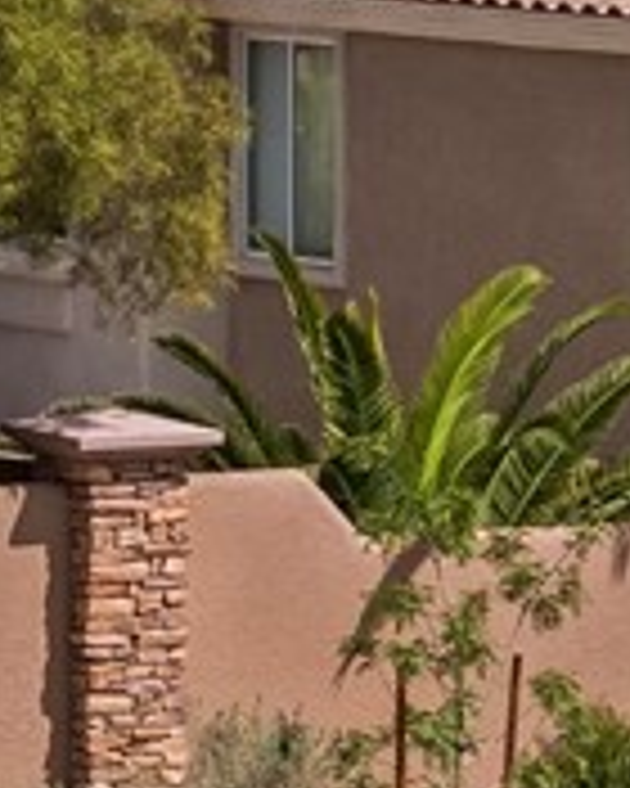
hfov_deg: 3.4
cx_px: 1966
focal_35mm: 438
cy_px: -225
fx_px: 10208
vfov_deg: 4.4
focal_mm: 50
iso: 200
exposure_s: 1/8000
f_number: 2.8
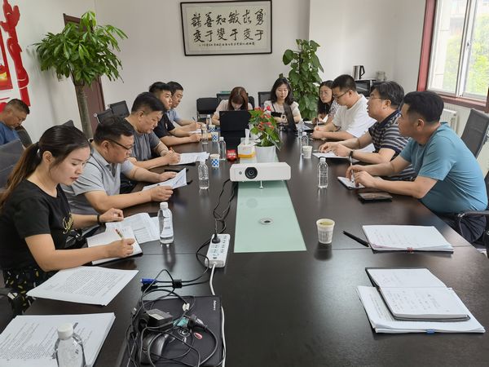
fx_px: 381
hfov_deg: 65.3
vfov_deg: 51.4
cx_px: 244
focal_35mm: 27
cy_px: 184
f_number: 1.9
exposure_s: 1/100
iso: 160
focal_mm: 6.67
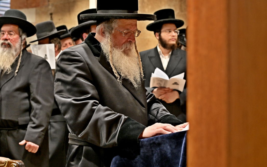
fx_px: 531
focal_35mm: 73
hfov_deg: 28.1
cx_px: 102
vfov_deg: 17.9
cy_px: 73
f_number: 4
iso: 800
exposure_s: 1/250
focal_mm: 54
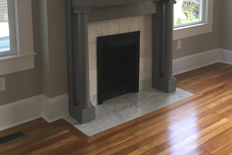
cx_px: 147
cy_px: 18
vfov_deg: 26.2
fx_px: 322
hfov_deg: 39.3
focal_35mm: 50
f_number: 2.2
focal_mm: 4.15
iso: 50
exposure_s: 1/30
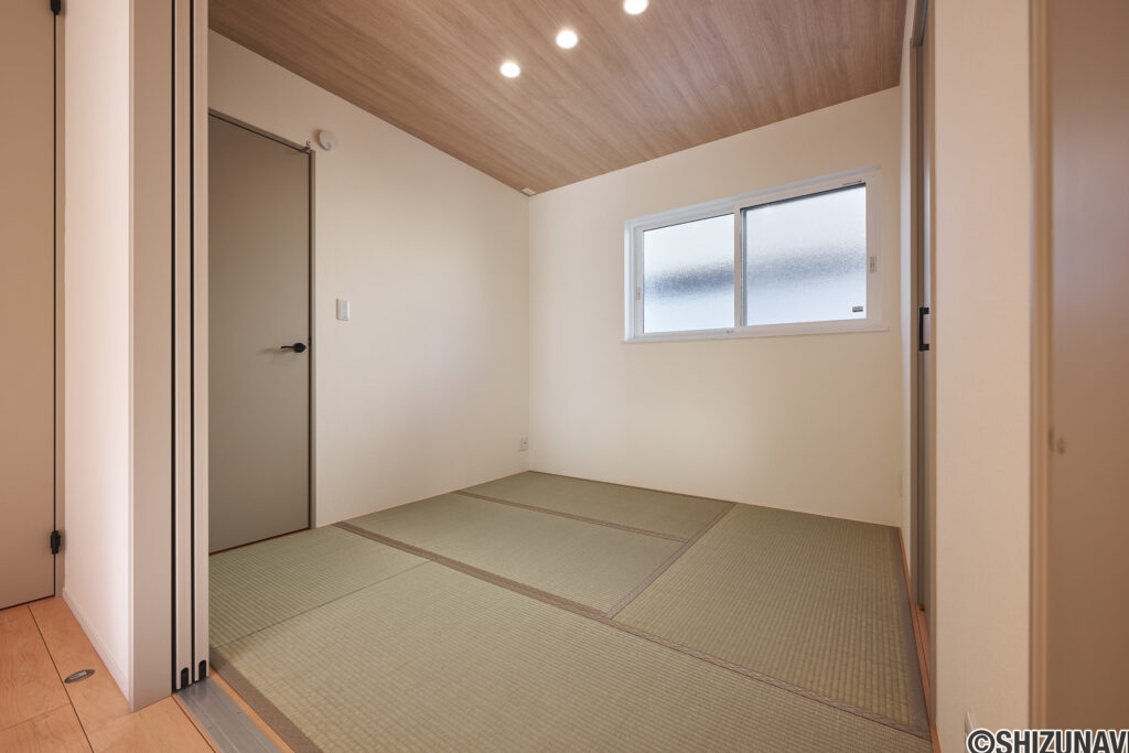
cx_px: 564
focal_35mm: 14
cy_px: 376
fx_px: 439
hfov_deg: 104.2
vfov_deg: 81.2
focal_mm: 14
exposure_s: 1/25
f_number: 9
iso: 200
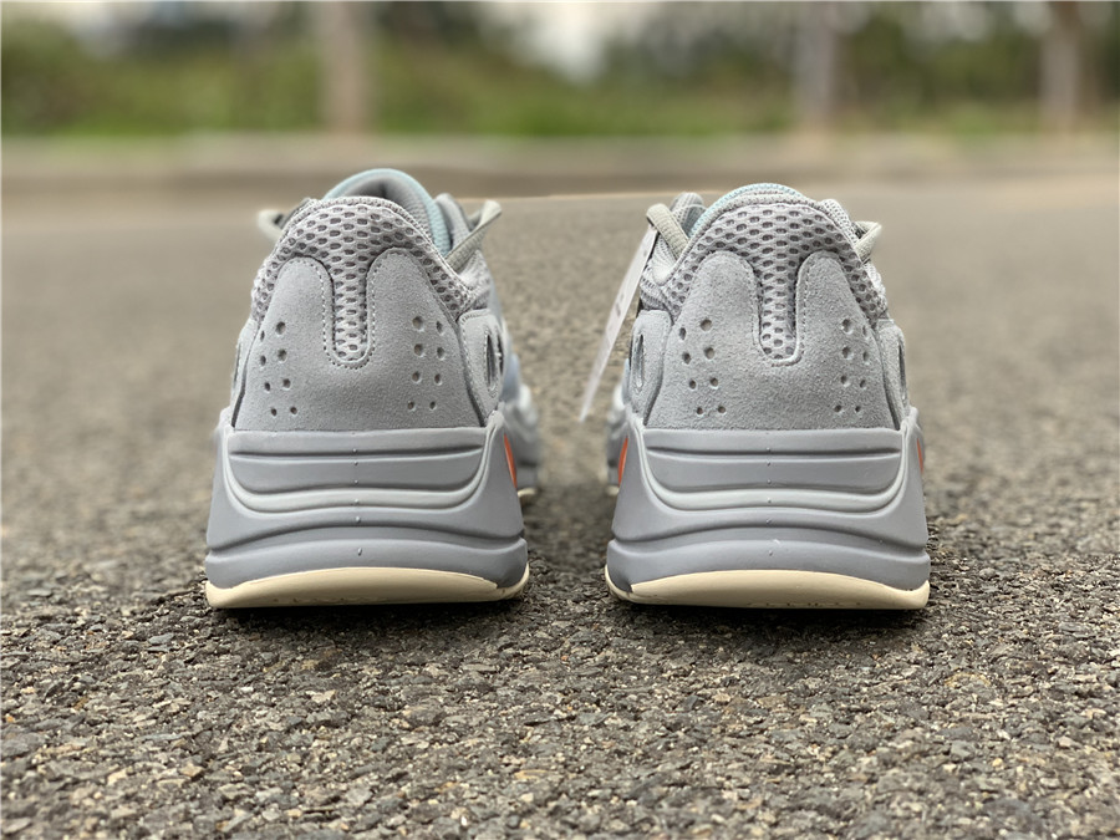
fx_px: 1682
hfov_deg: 36.8
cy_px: 420
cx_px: 560
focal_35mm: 52
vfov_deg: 28.0
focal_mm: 6
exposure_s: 1/122
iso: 80
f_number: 2.4
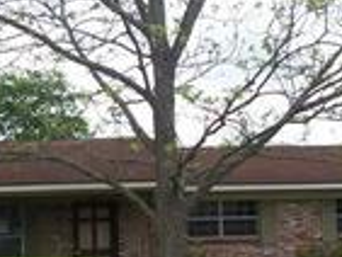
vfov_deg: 17.0
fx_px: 850
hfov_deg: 22.3
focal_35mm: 86
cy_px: 223
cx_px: 44
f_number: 4
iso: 80
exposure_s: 1/750
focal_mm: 6
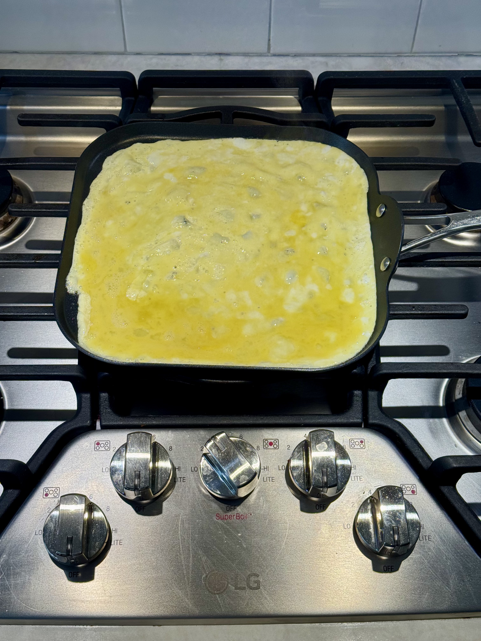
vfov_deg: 39.7
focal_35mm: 48
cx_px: 240
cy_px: 320
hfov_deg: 30.3
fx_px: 889
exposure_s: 1/301
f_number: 1.78
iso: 64
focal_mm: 6.76
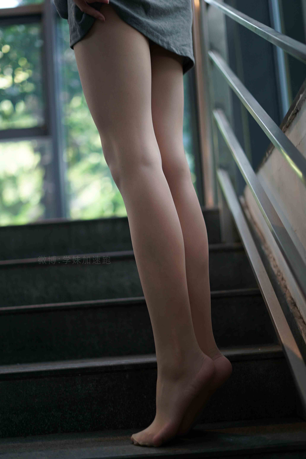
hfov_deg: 27.0
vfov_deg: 39.6
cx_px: 153
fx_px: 637
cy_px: 230
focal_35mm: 50
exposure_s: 1/25
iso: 200
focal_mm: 50
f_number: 1.8
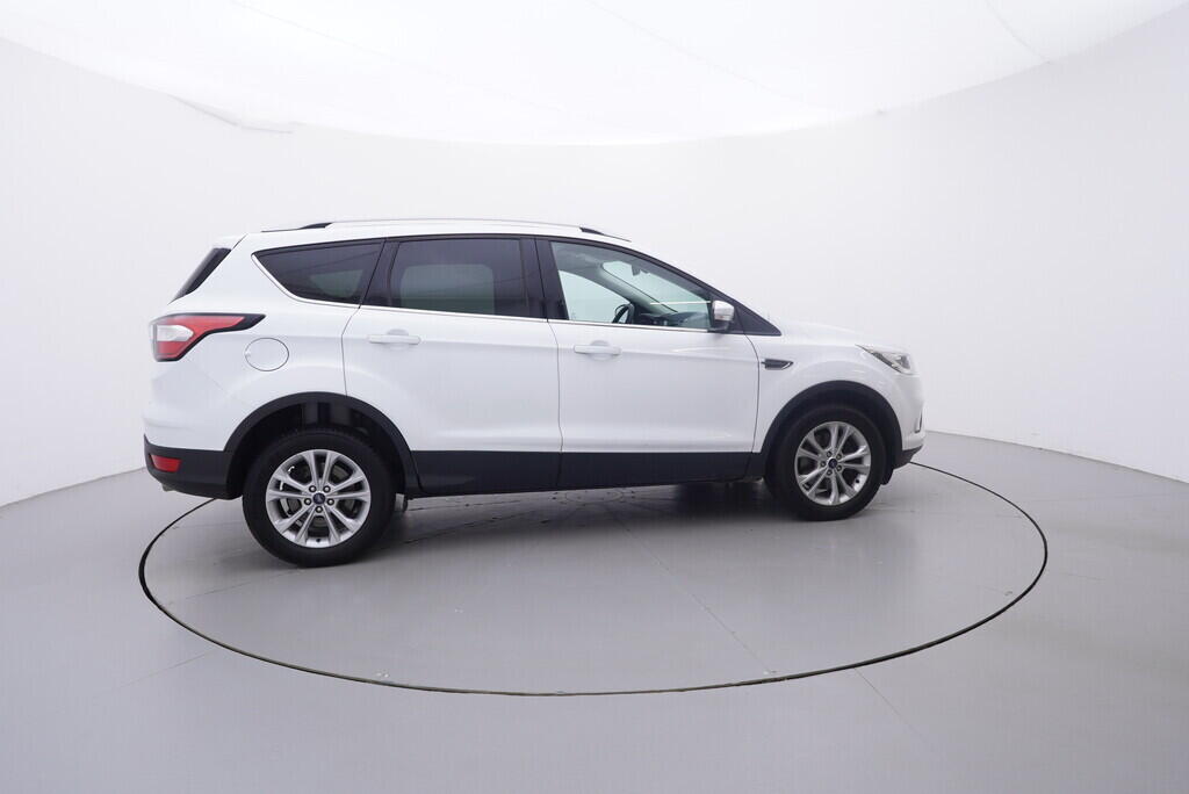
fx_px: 744
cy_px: 397
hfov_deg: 77.3
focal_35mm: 22
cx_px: 594
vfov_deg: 56.2
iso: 200
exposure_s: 1/80
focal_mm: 15
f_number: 5
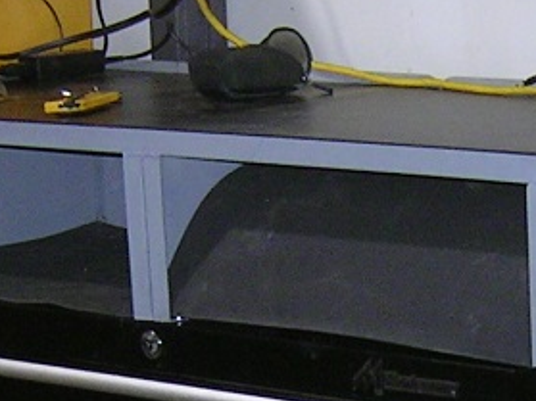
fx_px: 2399
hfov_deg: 12.7
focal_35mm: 155
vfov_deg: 9.5
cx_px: 315
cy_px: 413
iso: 100
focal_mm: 5.6
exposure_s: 1/30
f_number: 2.8
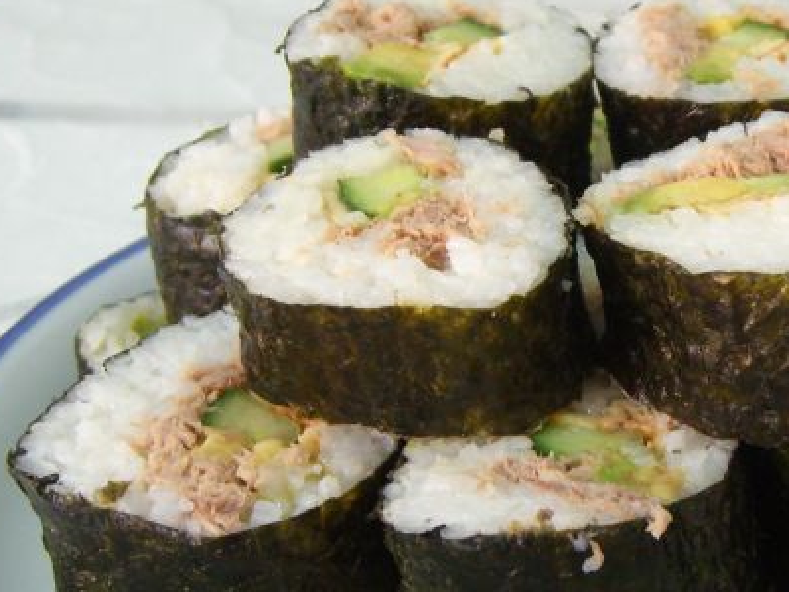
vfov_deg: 19.4
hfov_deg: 25.2
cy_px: 363
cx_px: 635
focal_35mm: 76
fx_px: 1732
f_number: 2.8
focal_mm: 7.9
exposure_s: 1/20
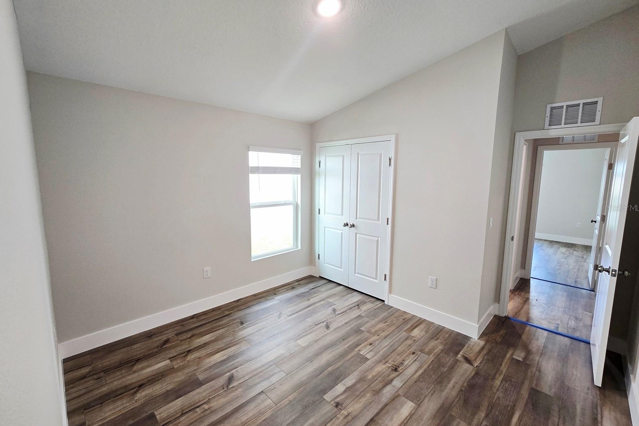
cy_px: 208
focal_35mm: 14
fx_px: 248
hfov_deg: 104.2
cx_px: 315
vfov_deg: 81.2
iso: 100
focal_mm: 2.2
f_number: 2.2
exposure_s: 1/60.2
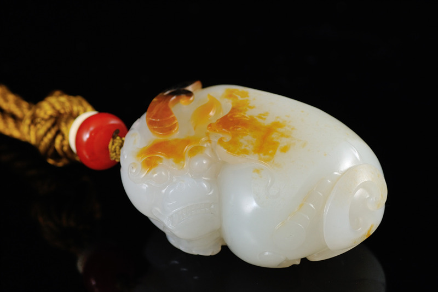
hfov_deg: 15.2
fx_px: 1642
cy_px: 146
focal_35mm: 135
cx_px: 219
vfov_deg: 10.2
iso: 100
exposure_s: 1/250
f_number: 9
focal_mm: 90
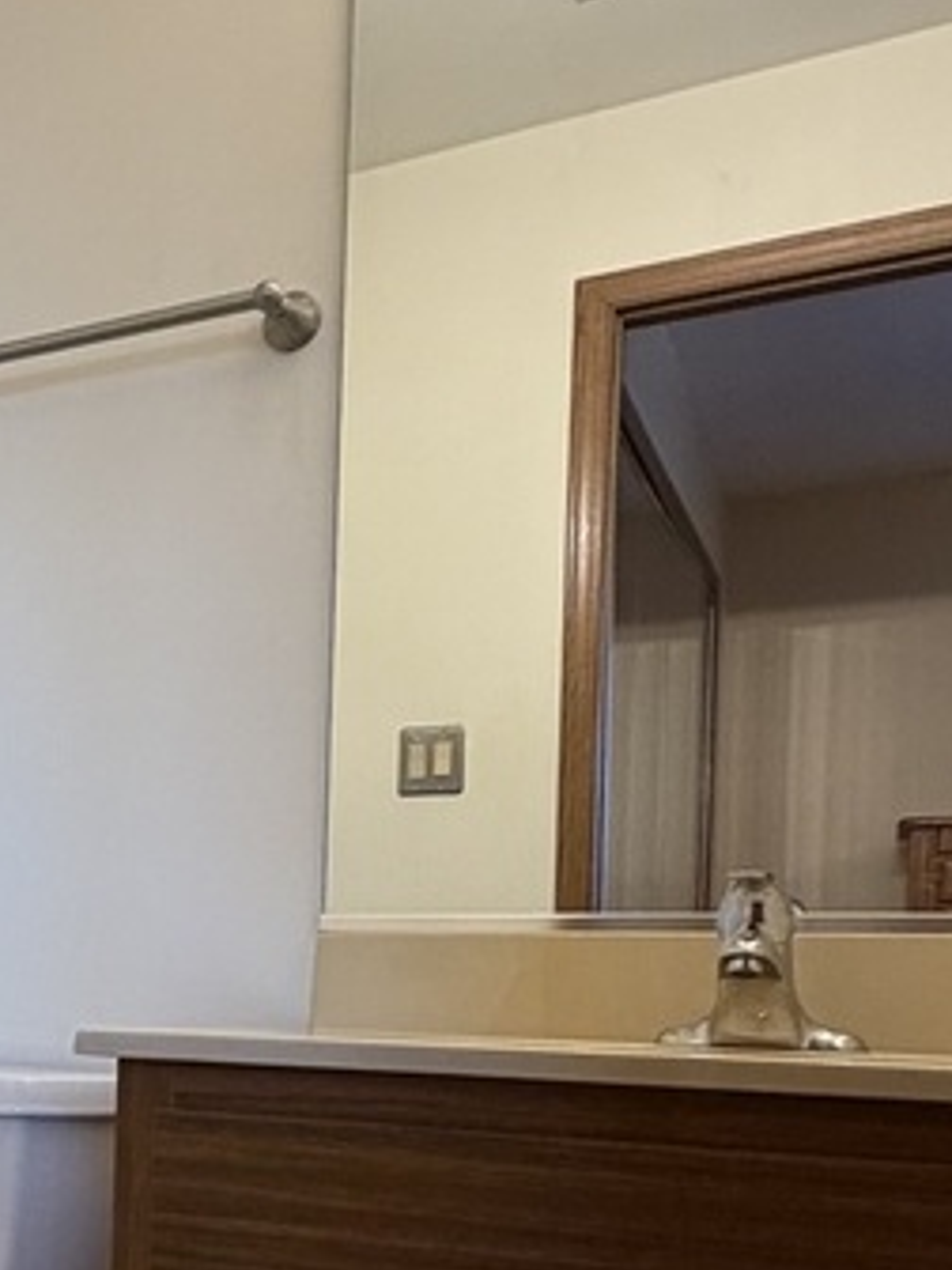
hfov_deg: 28.6
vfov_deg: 40.6
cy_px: 990
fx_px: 1650
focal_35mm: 45
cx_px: -147
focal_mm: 2.22
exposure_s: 1/60
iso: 320
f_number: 2.2
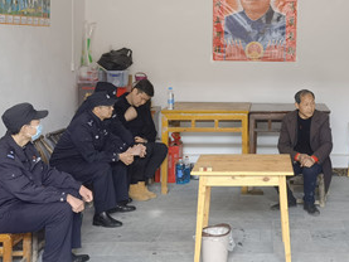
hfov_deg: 29.1
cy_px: 65
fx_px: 656
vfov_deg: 22.4
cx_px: 286
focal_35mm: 65
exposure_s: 1/50
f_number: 1.9
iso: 125
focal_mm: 6.67
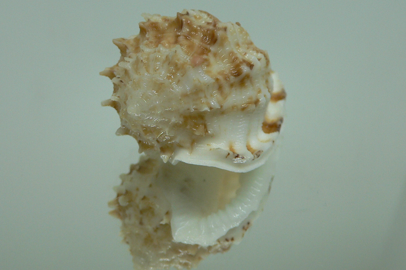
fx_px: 507
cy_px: 101
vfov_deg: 29.7
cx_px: 186
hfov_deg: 43.6
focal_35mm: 45
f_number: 2.8
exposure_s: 1/60
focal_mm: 4.6
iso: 100
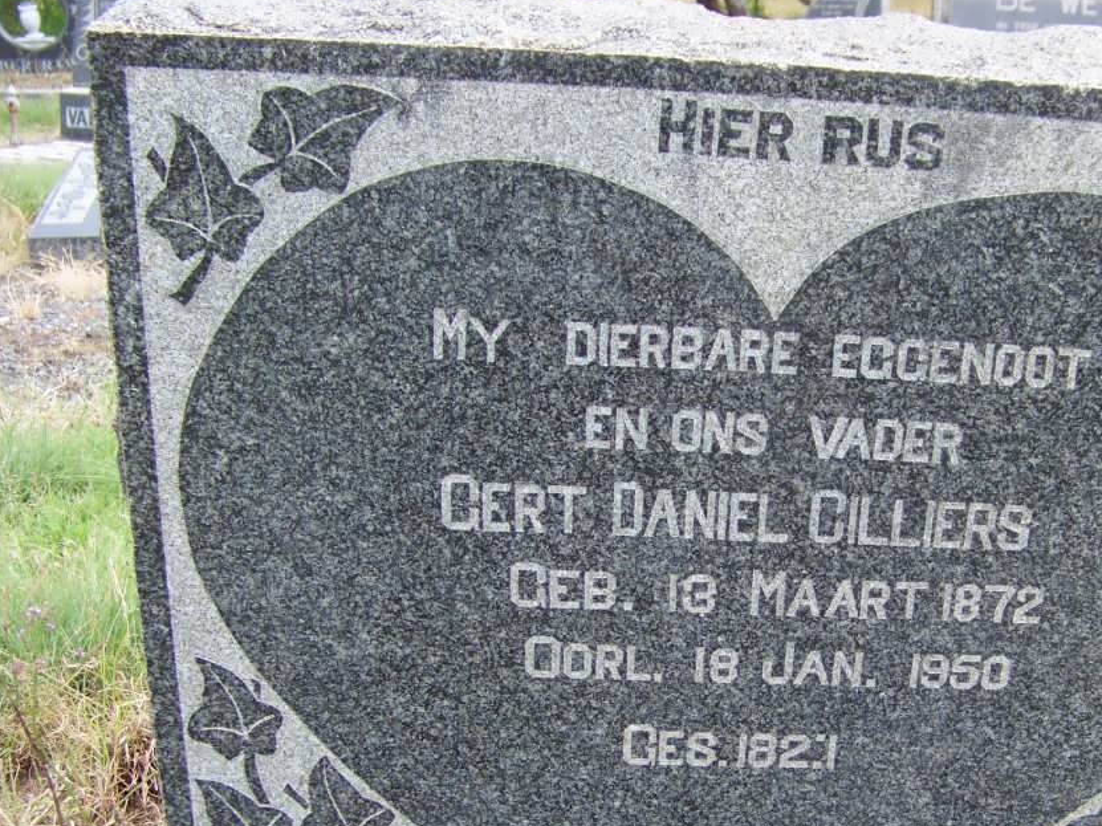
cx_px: 773
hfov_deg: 36.3
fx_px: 1655
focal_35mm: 52
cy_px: 560
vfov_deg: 27.8
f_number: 2.8
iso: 64
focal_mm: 5.85
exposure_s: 1/125
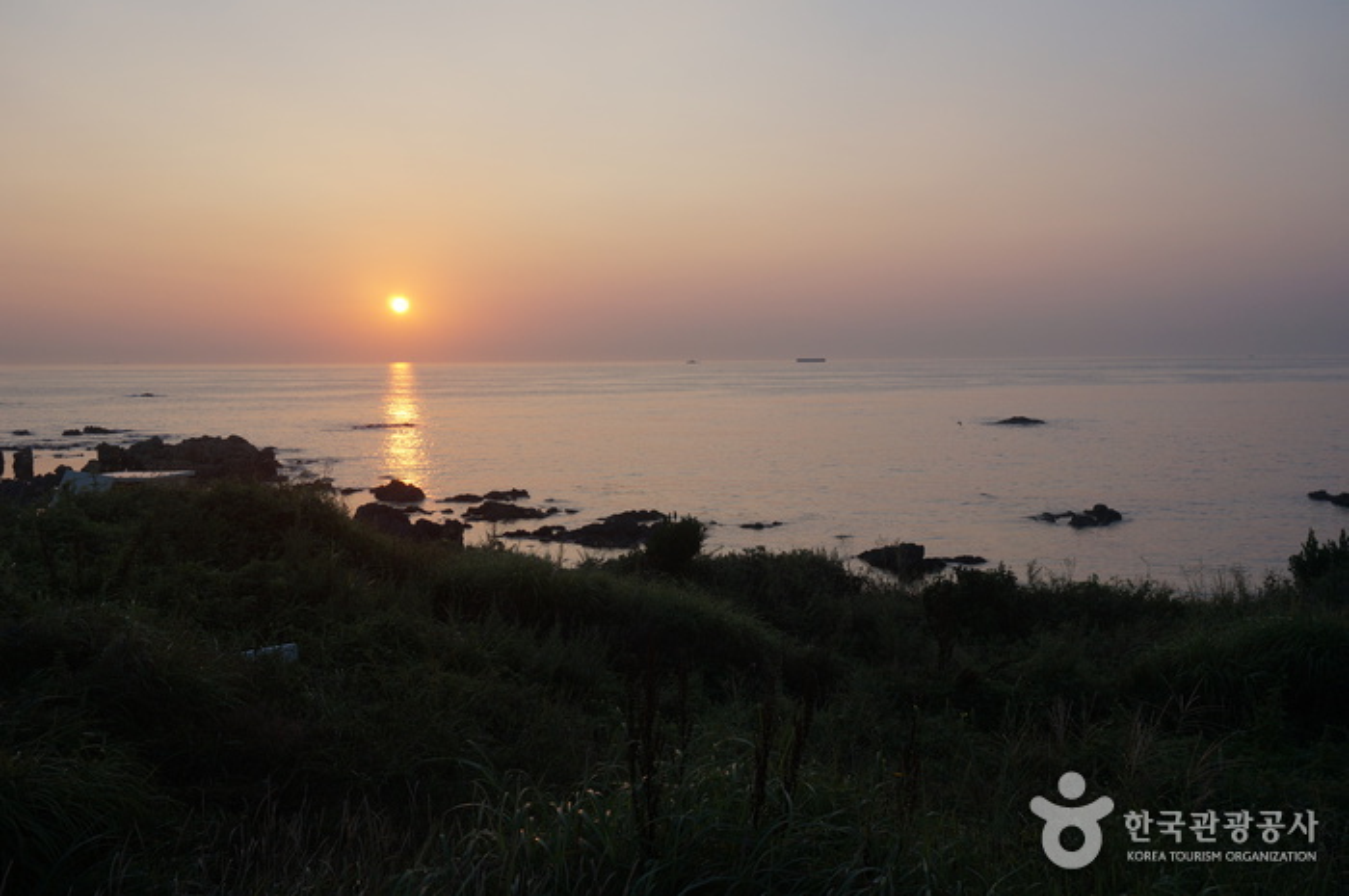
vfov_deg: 38.3
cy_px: 448
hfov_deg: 55.2
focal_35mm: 34
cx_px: 674
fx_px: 1291
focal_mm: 23
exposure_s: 1/250
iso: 200
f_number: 8
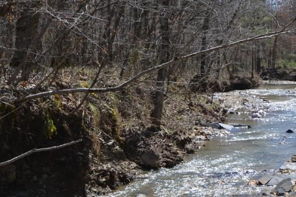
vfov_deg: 14.9
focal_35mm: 92
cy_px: 103
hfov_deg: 21.3
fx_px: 756
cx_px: 304
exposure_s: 1/200
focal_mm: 24
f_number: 7.1
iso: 100
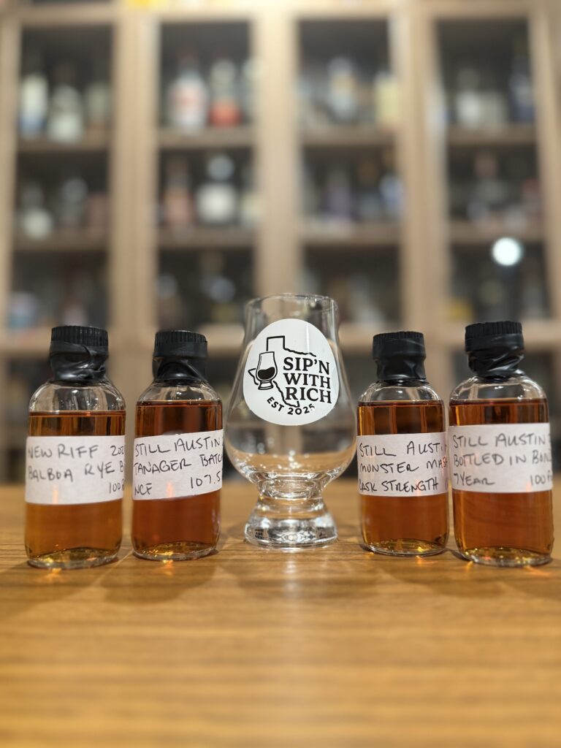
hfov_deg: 56.8
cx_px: 280
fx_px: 519
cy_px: 374
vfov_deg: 71.6
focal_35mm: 24
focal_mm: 6.76
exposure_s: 1/60
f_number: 1.78
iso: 320
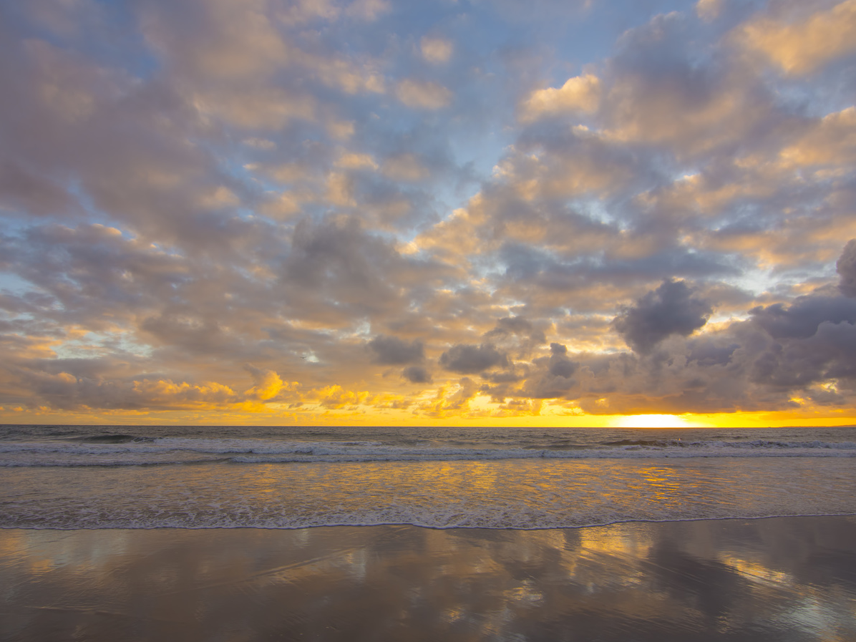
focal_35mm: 19
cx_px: 416
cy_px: 329
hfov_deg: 86.0
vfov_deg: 69.9
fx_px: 459
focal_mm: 11
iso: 100
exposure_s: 1/100
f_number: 8
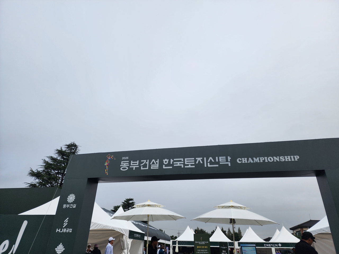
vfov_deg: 58.9
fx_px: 225
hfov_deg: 73.9
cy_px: 127
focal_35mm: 23
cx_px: 170
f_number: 1.8
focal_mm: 6.4
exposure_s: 1/709
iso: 12
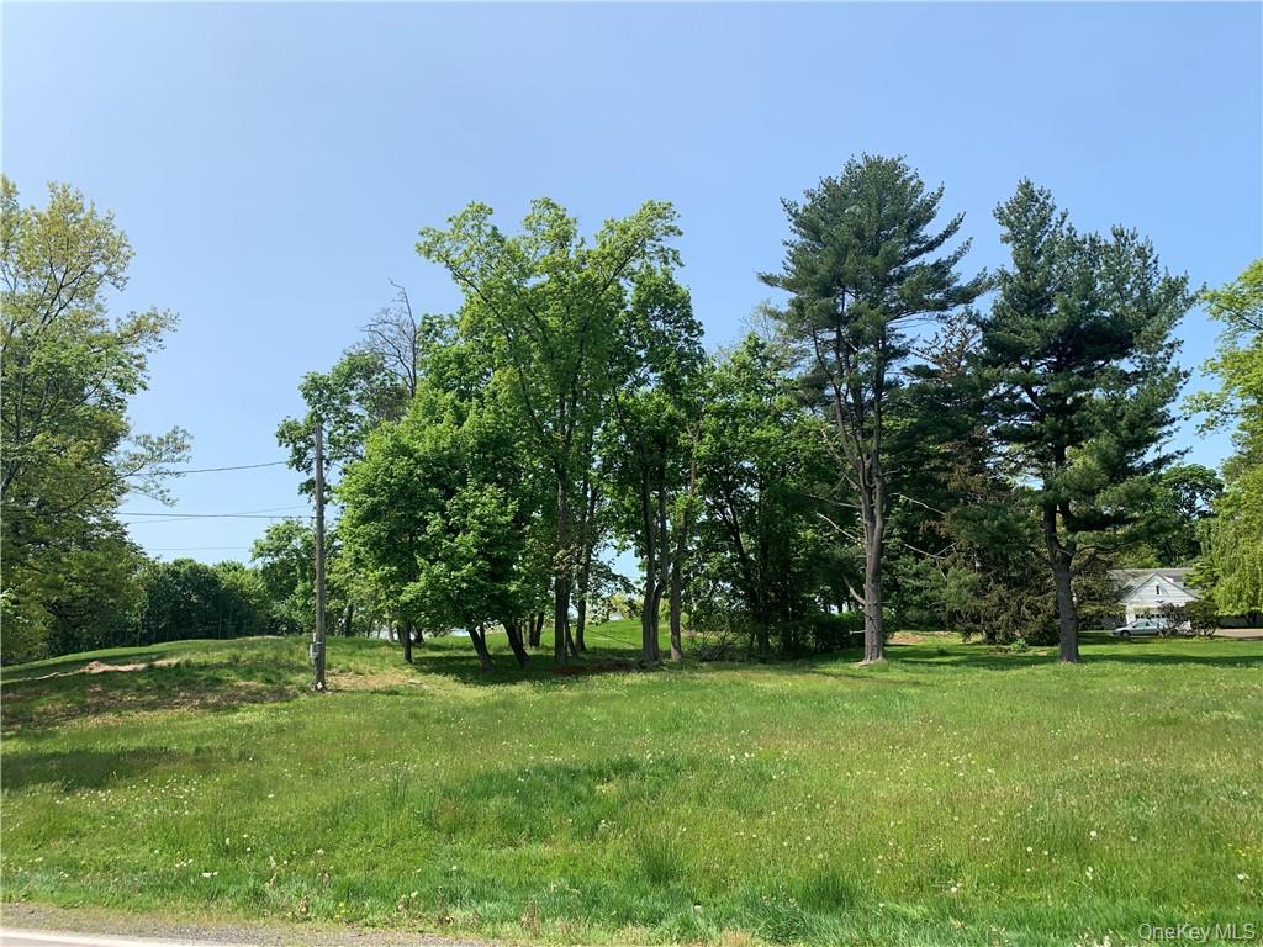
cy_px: 474
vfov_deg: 53.1
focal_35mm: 26
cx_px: 632
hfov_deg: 67.3
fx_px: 949
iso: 25
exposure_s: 1/1812
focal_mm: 4.25
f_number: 1.8
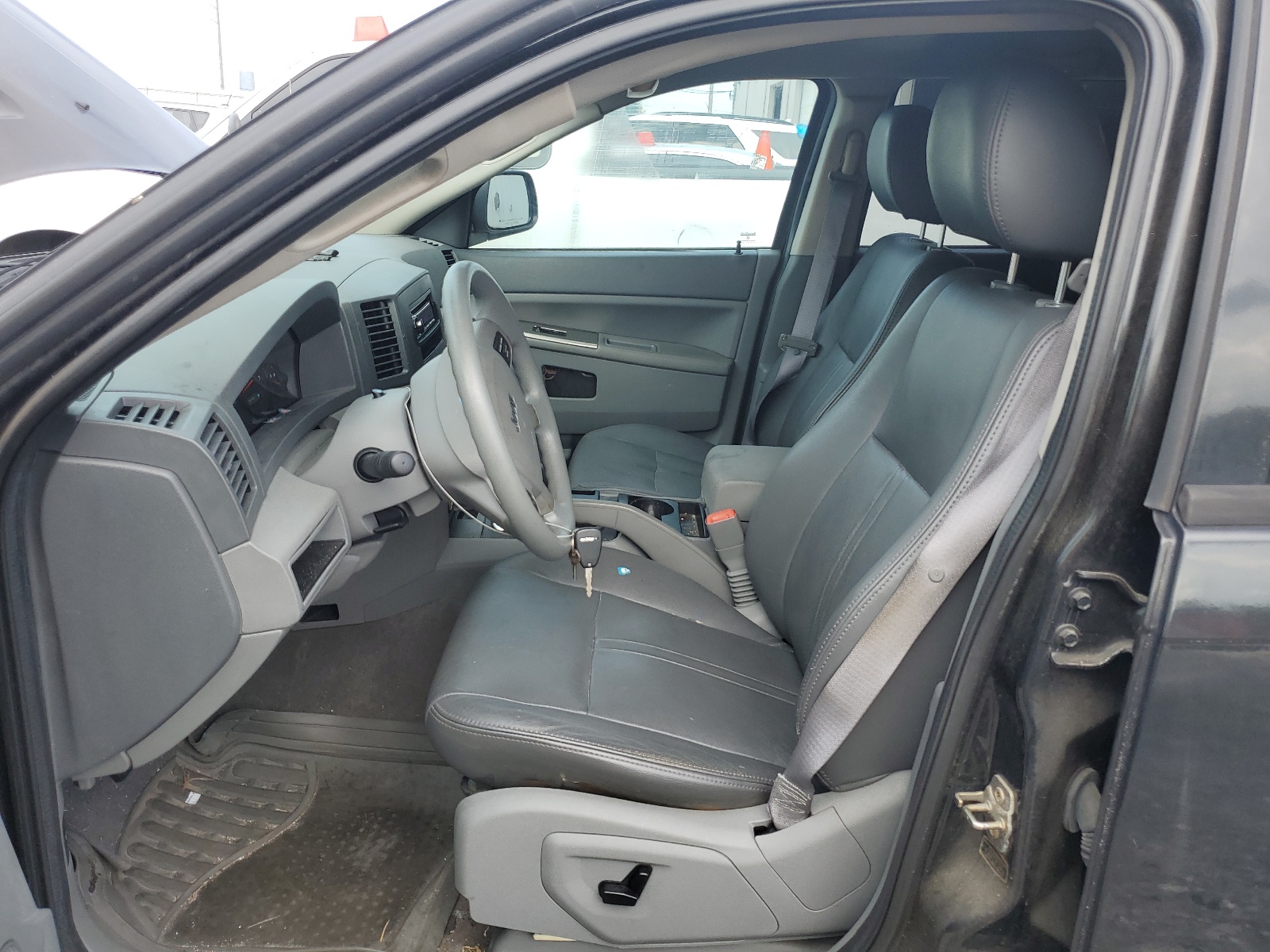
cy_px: 476
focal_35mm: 26
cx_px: 635
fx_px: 954
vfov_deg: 53.1
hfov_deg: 67.3
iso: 50
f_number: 1.5
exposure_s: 1/476
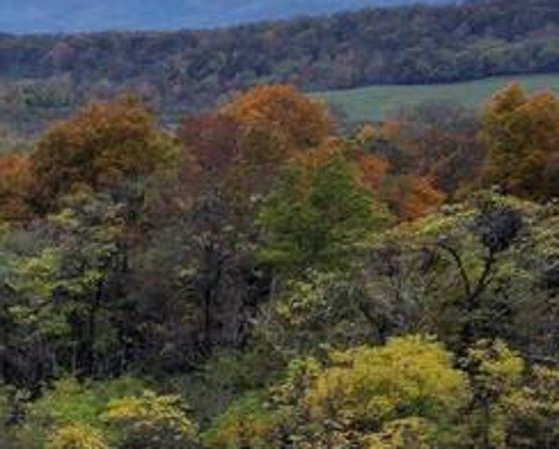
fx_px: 2287
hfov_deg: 12.0
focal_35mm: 138
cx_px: -662
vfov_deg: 10.7
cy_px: 717
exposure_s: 1/240
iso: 100
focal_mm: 6.72
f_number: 1.7
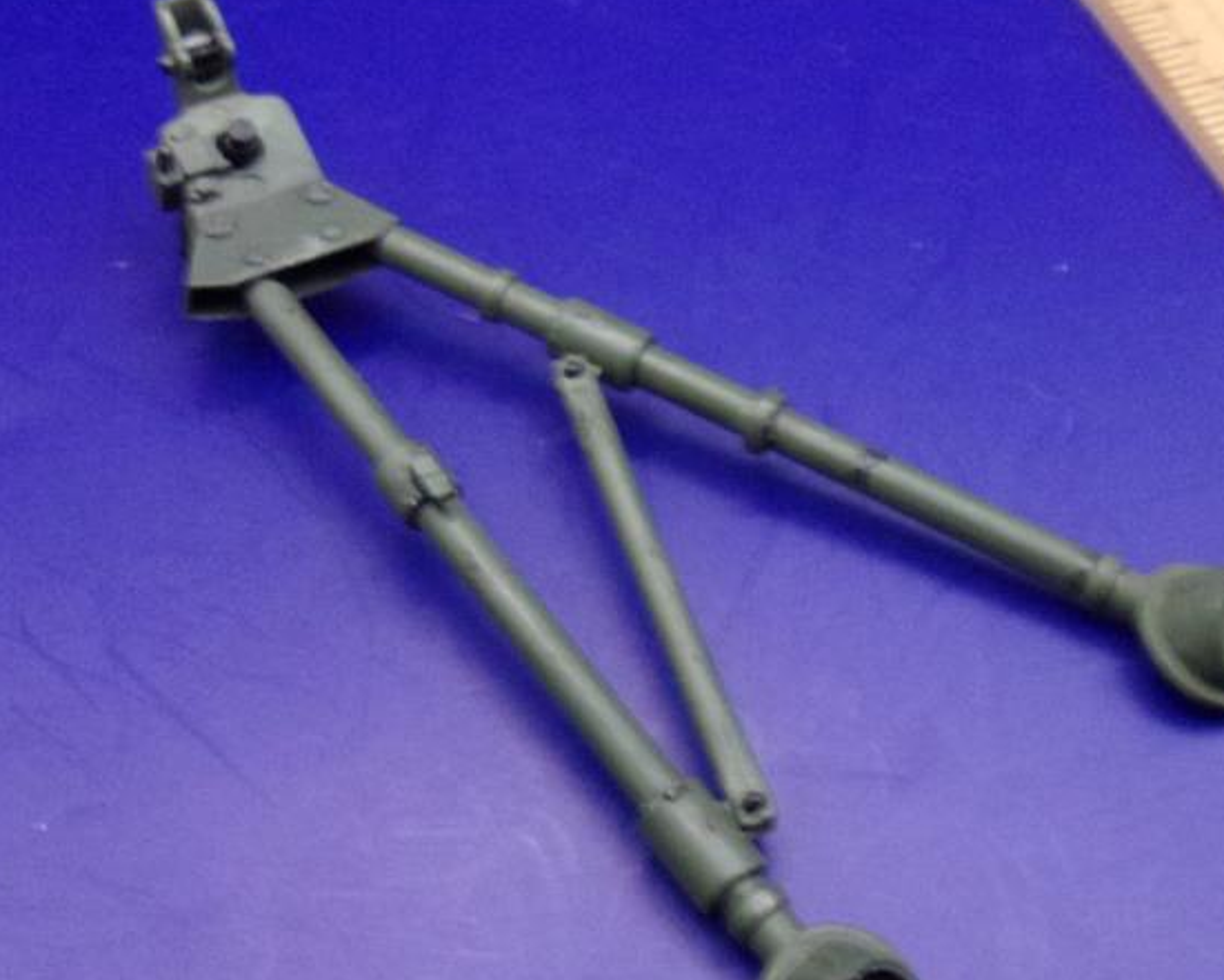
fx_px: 1775
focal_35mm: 49
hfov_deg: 38.0
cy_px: 362
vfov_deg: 30.7
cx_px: 546
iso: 427
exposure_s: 1/17
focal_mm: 4.9
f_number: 3
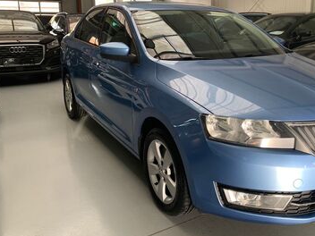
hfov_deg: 50.8
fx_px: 328
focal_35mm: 36
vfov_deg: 39.4
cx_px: 199
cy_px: 91
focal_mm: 4.25
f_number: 1.8
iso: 100
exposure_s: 1/63
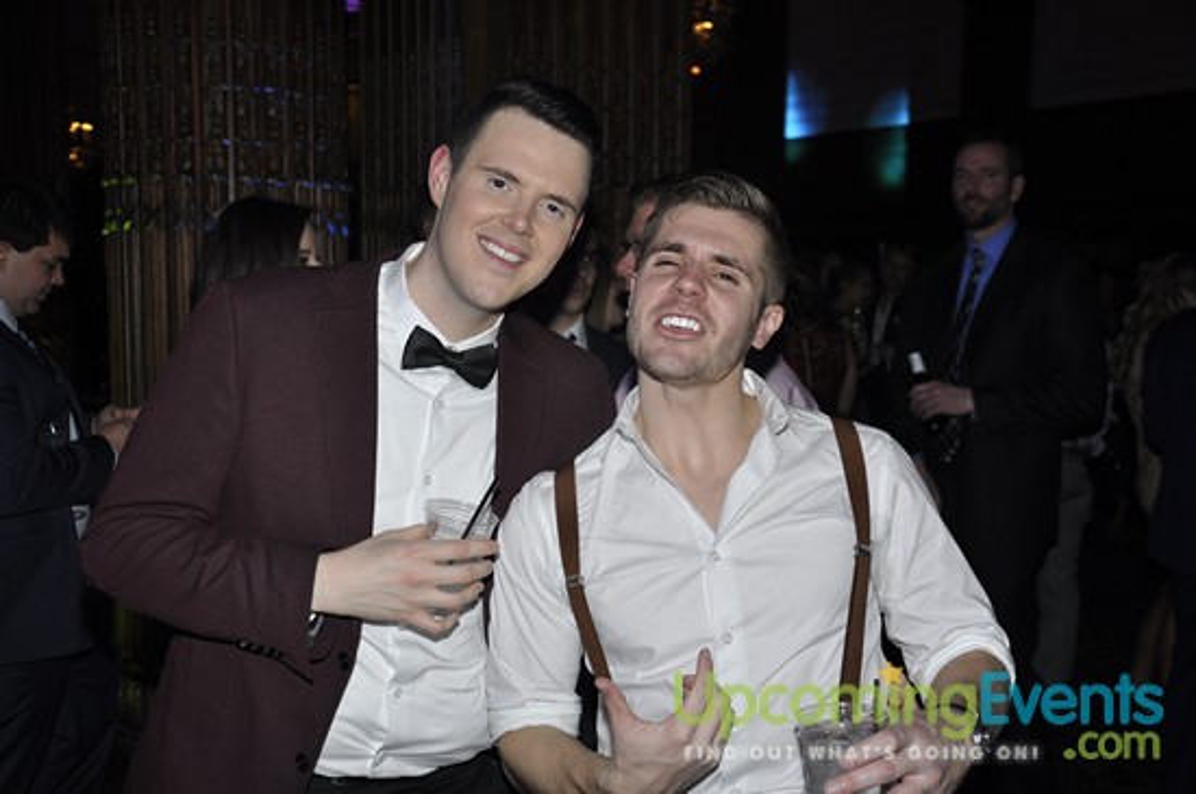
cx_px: 598
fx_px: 1493
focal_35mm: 45
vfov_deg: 29.8
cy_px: 397
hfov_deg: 43.7
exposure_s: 1/60
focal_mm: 30
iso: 400
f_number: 5
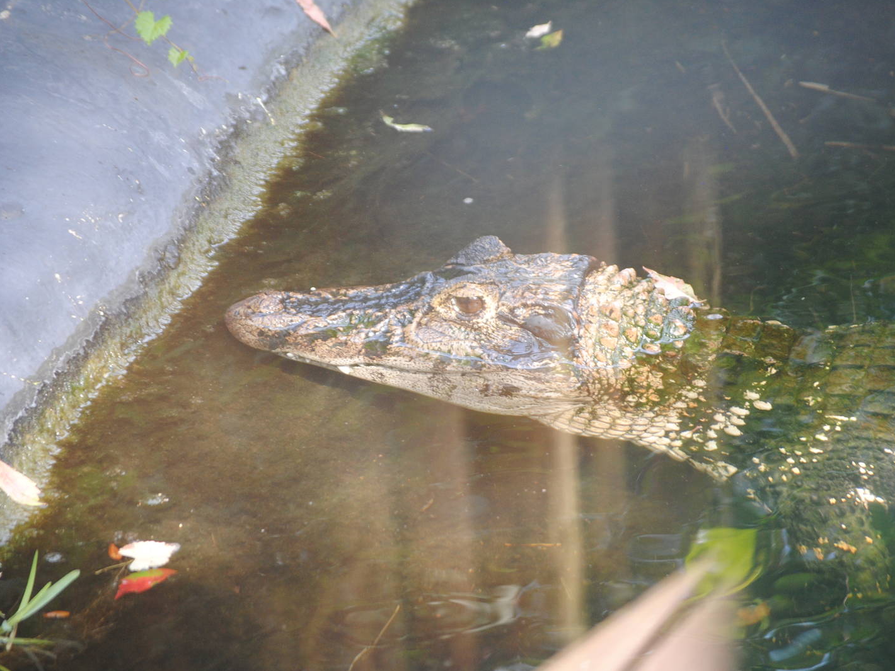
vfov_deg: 8.3
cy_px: 336
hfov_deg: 11.0
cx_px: 501
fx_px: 4628
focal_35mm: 179
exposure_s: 1/80
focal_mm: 110
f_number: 4.5
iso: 400
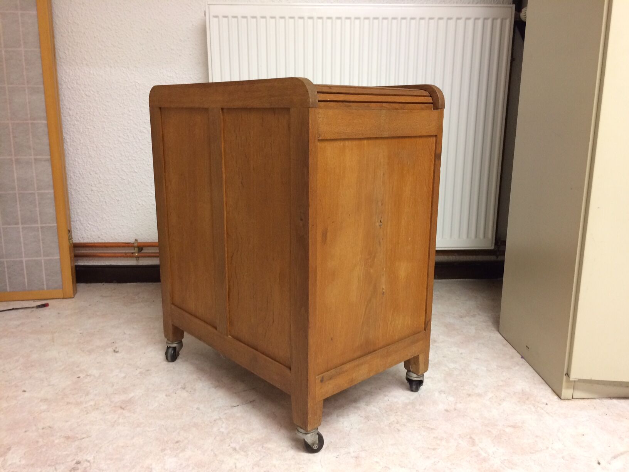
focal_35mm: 29
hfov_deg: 61.7
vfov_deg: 48.2
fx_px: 527
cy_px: 236
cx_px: 314
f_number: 2.2
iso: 160
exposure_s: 1/33
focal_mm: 4.15
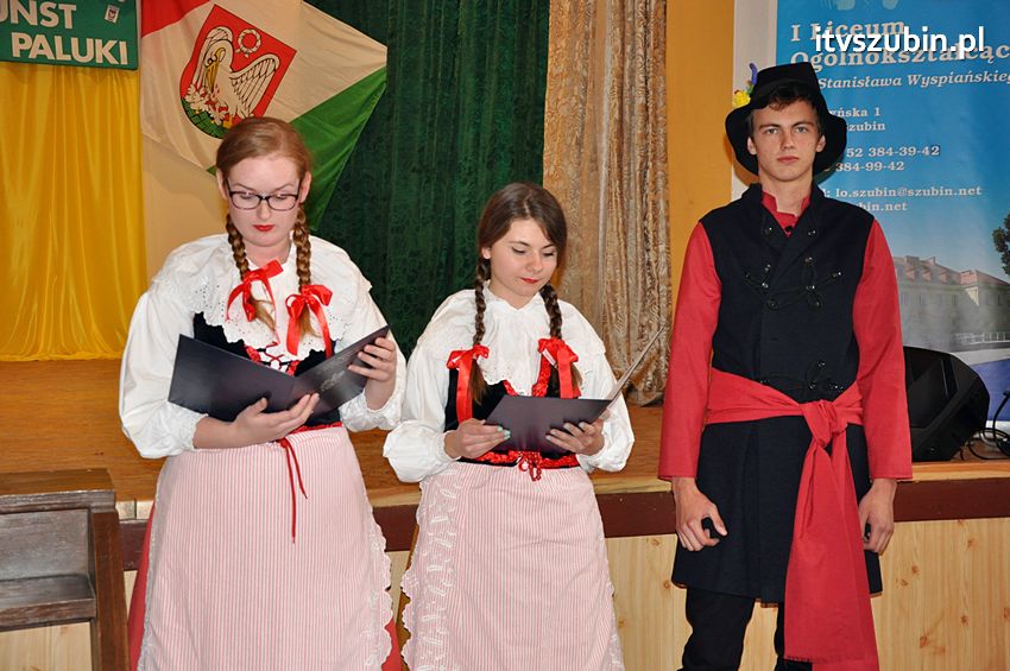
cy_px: 336
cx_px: 505
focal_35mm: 48
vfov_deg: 28.0
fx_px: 1345
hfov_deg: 41.1
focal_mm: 32
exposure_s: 1/60
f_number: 4.2
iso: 1000
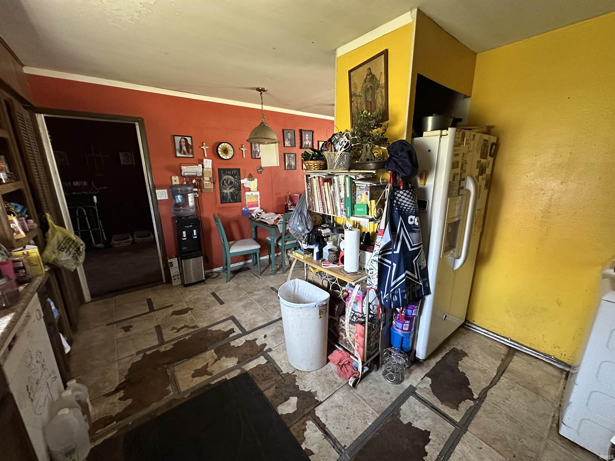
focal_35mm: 14
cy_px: 230
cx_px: 308
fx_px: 249
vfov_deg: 85.7
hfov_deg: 102.1
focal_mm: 2.22
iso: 640
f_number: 2.2
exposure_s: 1/60
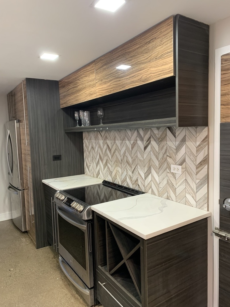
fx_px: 230
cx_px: 115
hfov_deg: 53.1
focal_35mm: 26
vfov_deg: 67.3
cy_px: 154
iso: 200
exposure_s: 1/60
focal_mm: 4.25
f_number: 1.8
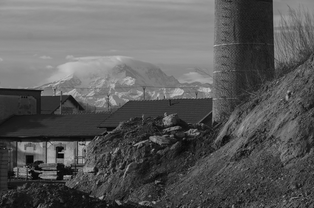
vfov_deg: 10.6
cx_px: 157
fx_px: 1124
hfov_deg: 15.9
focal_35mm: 129
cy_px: 104
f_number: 8
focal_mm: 86
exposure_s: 1/200
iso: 200
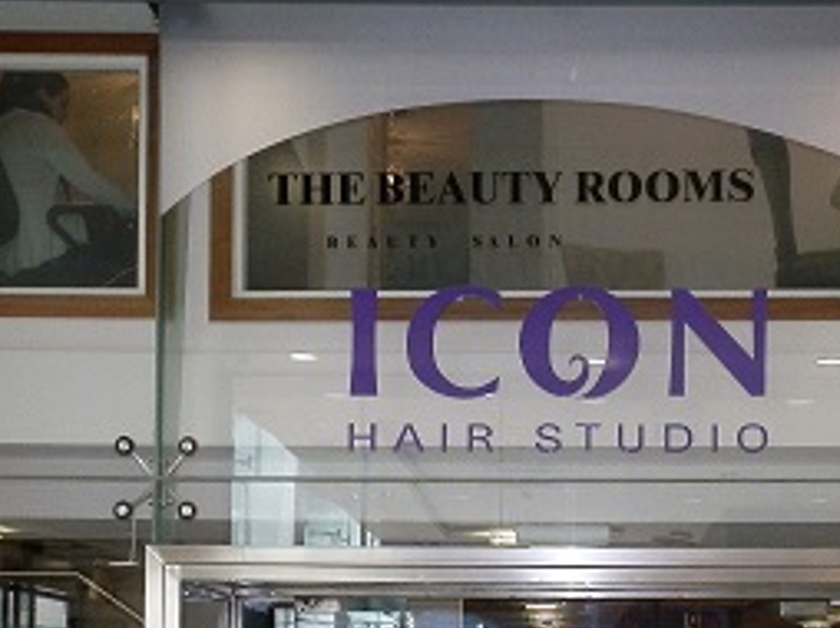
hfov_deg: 25.0
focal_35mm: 78
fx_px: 1891
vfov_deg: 18.4
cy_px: 605
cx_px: 503
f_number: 3.2
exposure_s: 1/60
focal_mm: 5.96
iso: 160
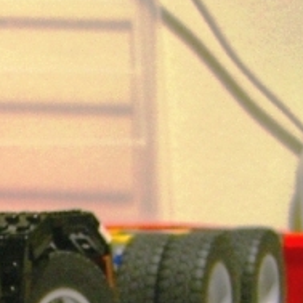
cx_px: -135
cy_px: 303
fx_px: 1406
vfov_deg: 12.2
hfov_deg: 11.8
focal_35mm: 142
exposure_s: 1/8
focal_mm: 7.9
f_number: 2.8
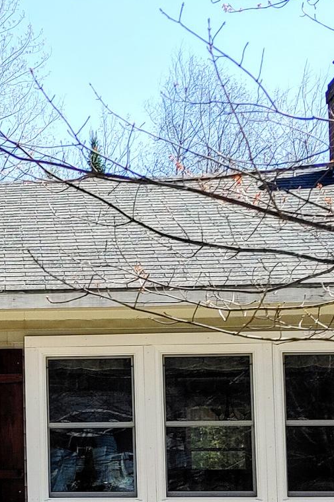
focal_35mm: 107
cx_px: -196
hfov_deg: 12.1
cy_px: 367
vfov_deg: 19.0
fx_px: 1490
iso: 50
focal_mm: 5.58
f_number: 1.8
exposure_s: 1/1316
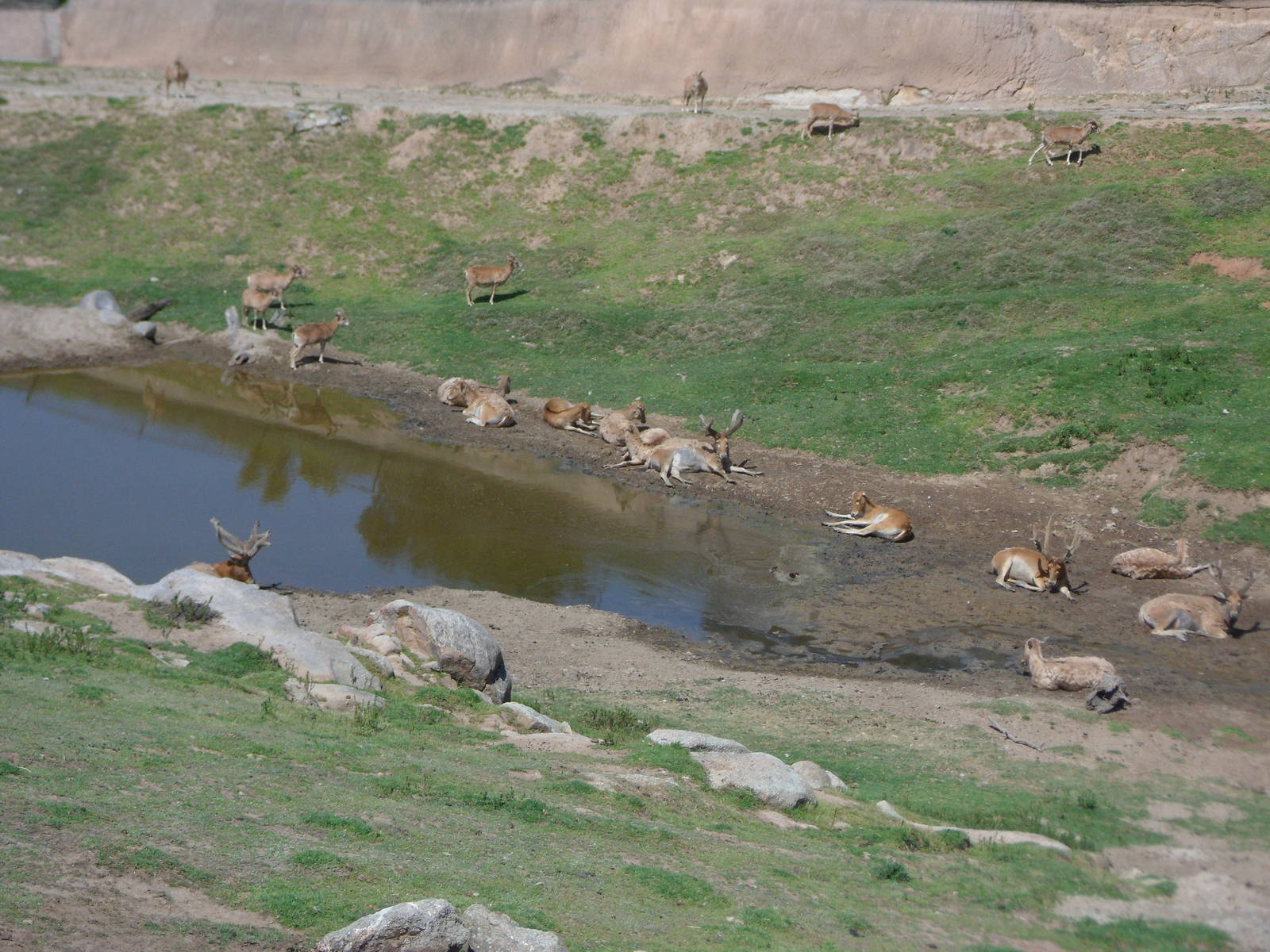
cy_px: 476
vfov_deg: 14.1
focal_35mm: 105
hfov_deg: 18.7
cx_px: 635
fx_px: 3852
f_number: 5.3
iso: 80
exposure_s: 1/750
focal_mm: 17.7
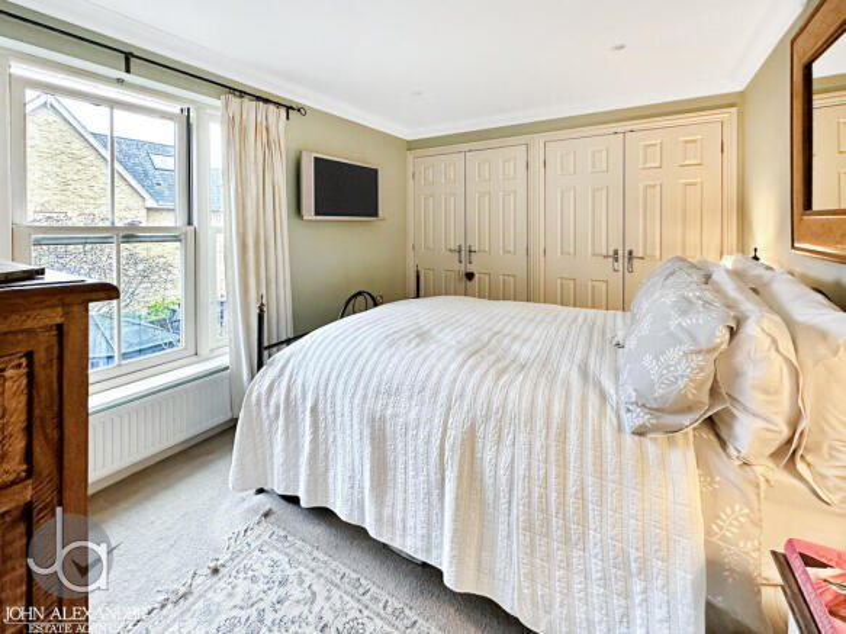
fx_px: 342
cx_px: 423
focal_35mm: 14
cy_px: 317
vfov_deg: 85.7
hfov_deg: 102.1
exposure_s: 1/50
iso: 320
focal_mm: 2.22
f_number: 2.2
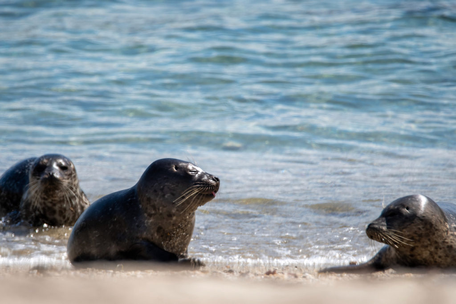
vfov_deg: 1.5
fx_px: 11401
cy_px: 152
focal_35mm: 900
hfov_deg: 2.3
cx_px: 228
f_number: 6.3
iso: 200
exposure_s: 1/1000
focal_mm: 600
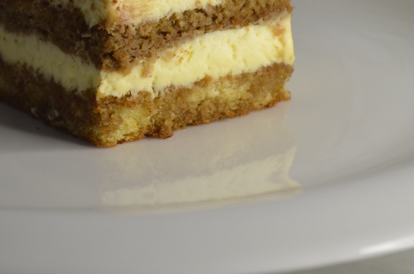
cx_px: 141
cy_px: 43
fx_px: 1997
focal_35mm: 174
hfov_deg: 11.8
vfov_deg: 7.8
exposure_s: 1/60
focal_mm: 55
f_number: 5.6
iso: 640
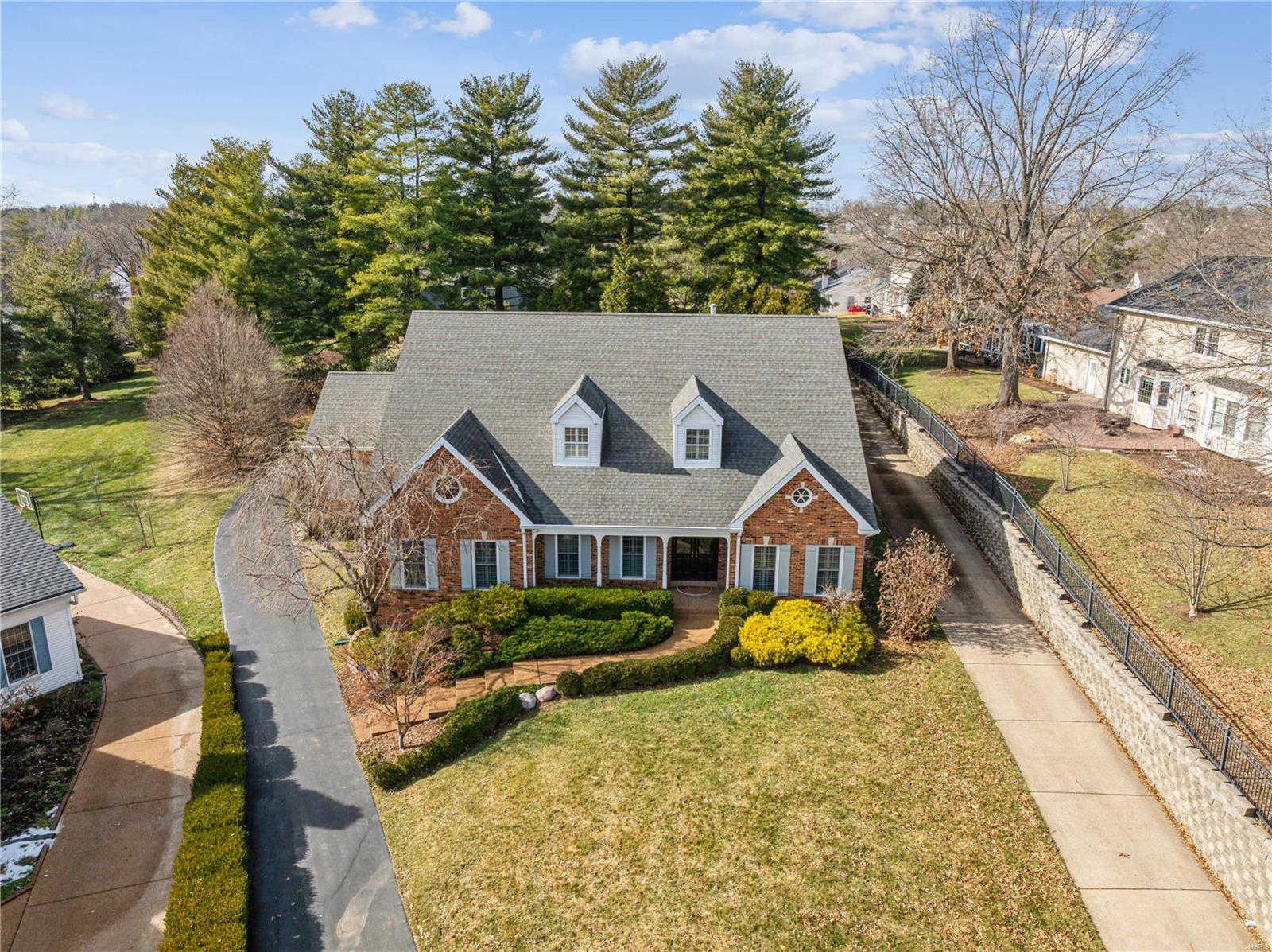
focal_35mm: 24
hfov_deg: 71.6
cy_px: 476
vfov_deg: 56.7
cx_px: 636
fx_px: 881
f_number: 5.6
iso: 100
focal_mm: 12.3
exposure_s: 1/120
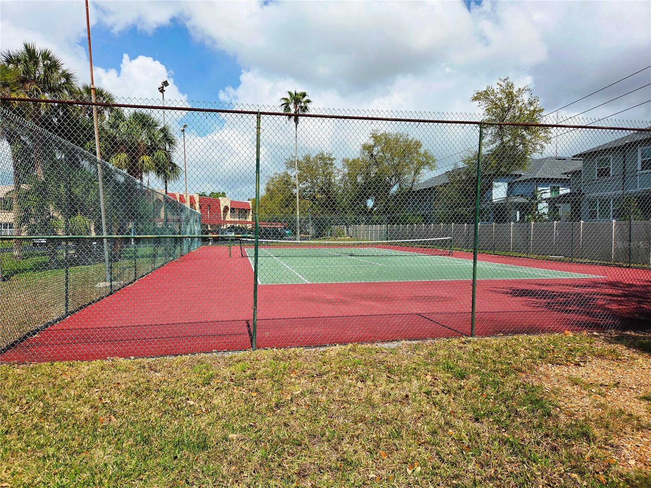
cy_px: 244
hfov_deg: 73.9
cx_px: 326
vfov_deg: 58.9
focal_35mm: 23
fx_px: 433
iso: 80
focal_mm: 5.4
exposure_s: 1/6034
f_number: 1.8
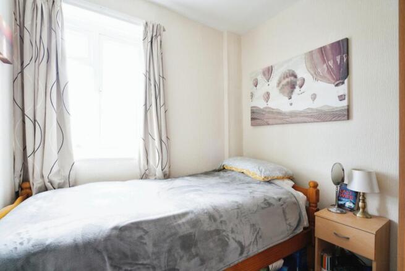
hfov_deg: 96.7
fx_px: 180
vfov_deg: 73.8
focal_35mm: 16
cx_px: 202
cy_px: 136
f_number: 9
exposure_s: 1/30
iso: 2000
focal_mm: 16
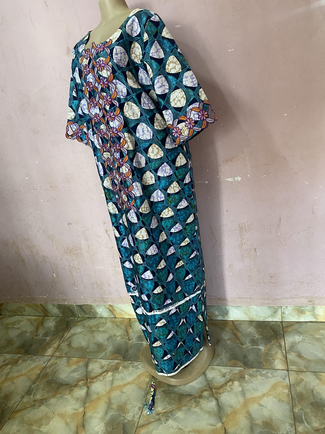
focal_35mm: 26
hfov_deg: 53.1
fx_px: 325
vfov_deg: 67.3
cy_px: 217
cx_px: 162
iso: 200
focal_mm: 4.25
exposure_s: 1/50
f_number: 1.8
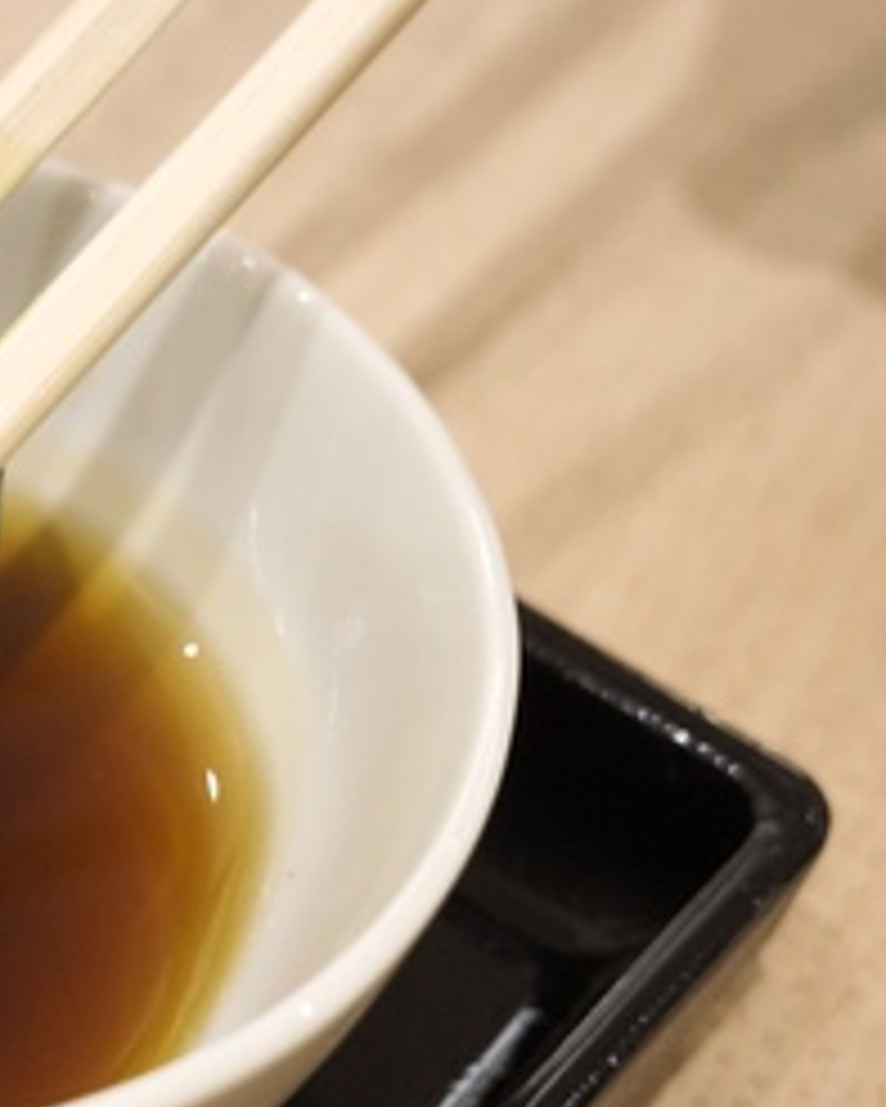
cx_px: -256
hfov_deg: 14.9
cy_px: 619
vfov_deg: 19.4
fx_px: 3243
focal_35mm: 99
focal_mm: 26
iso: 1600
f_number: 3.2
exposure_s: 1/40
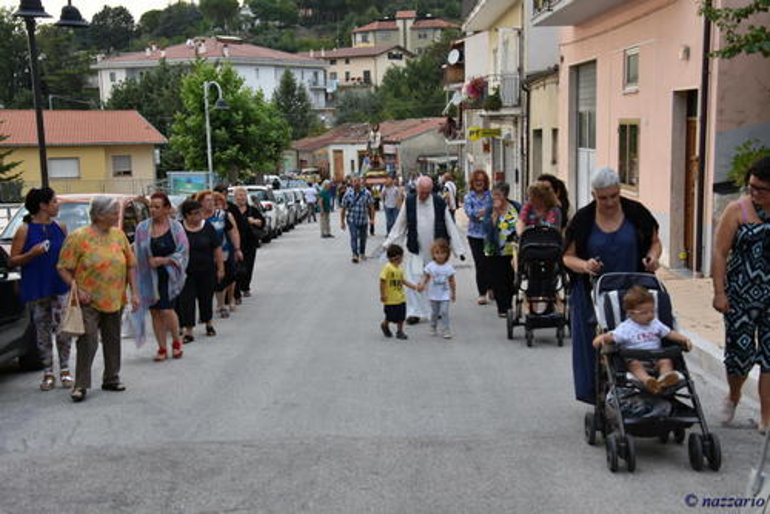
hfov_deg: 41.1
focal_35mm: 48
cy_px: 257
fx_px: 1027
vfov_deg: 28.1
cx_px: 385
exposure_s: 1/250
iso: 400
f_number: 4.5
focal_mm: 32
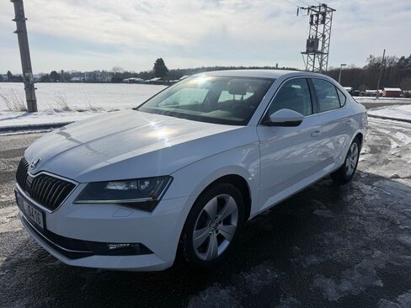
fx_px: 285
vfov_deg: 56.8
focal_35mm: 24
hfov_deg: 71.6
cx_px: 206
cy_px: 154
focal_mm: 6.76
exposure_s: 1/11905
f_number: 1.78
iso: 80
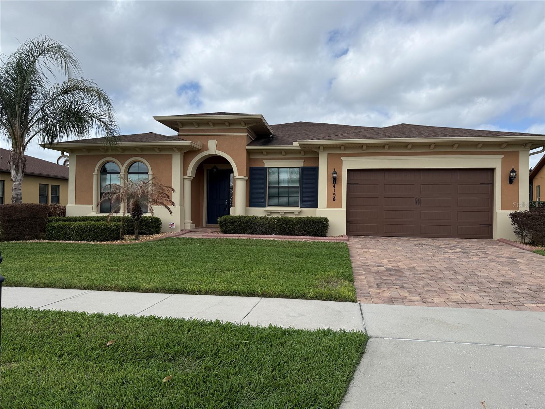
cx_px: 272
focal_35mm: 24
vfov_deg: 56.8
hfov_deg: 71.6
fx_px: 378
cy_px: 204
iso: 80
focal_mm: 6.76
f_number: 1.78
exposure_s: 1/5714
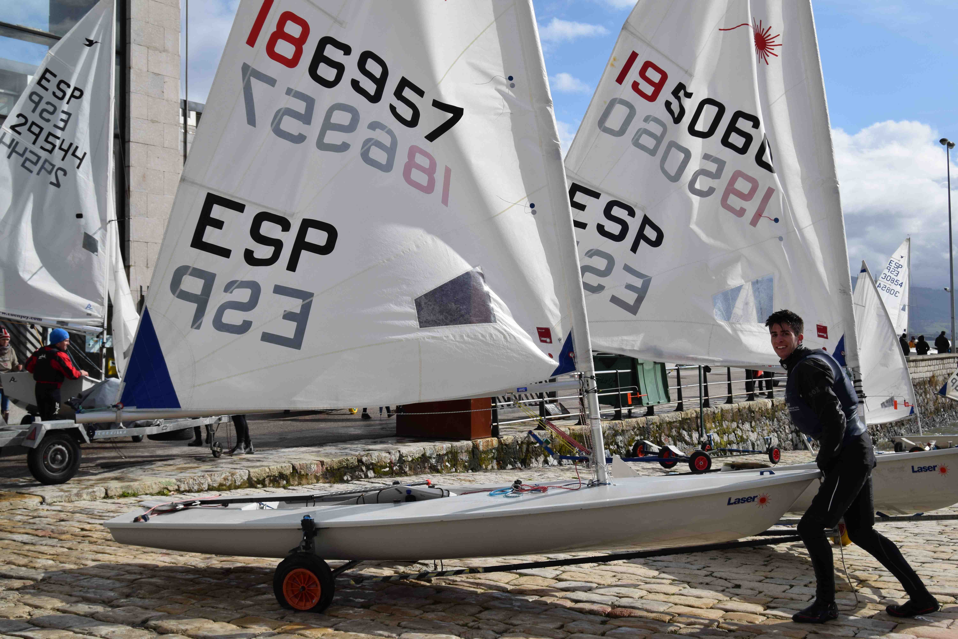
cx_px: 479
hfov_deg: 46.4
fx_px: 1118
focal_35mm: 42
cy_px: 320
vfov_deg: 31.9
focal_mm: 28
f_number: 11
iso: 200
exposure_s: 1/500
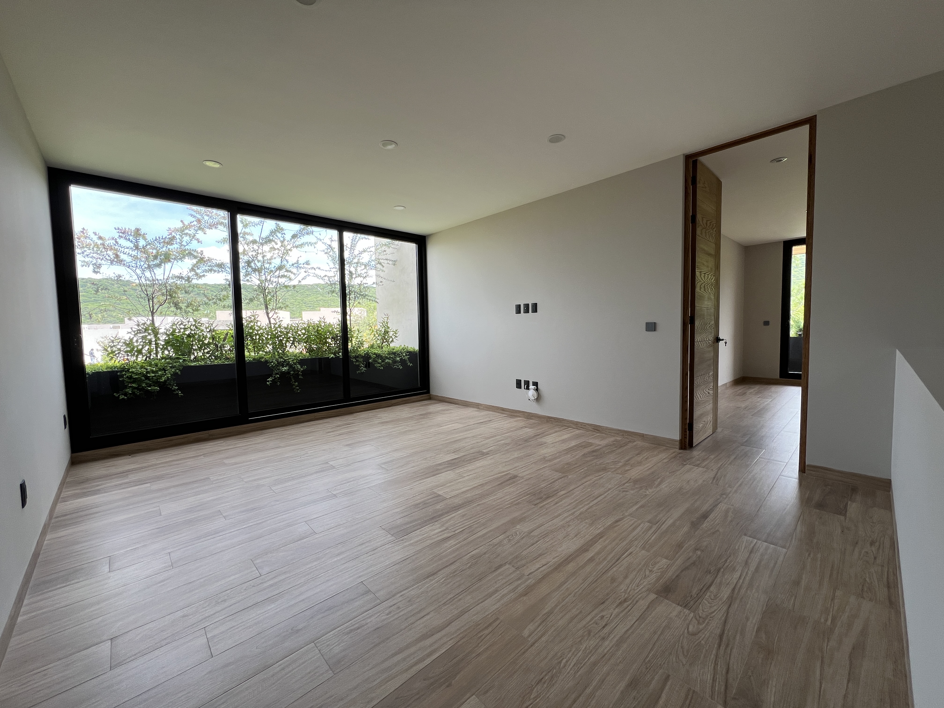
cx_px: 472
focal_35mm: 13
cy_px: 354
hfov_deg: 106.2
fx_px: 355
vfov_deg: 89.9
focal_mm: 1.57
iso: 32
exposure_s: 1/122
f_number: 1.8
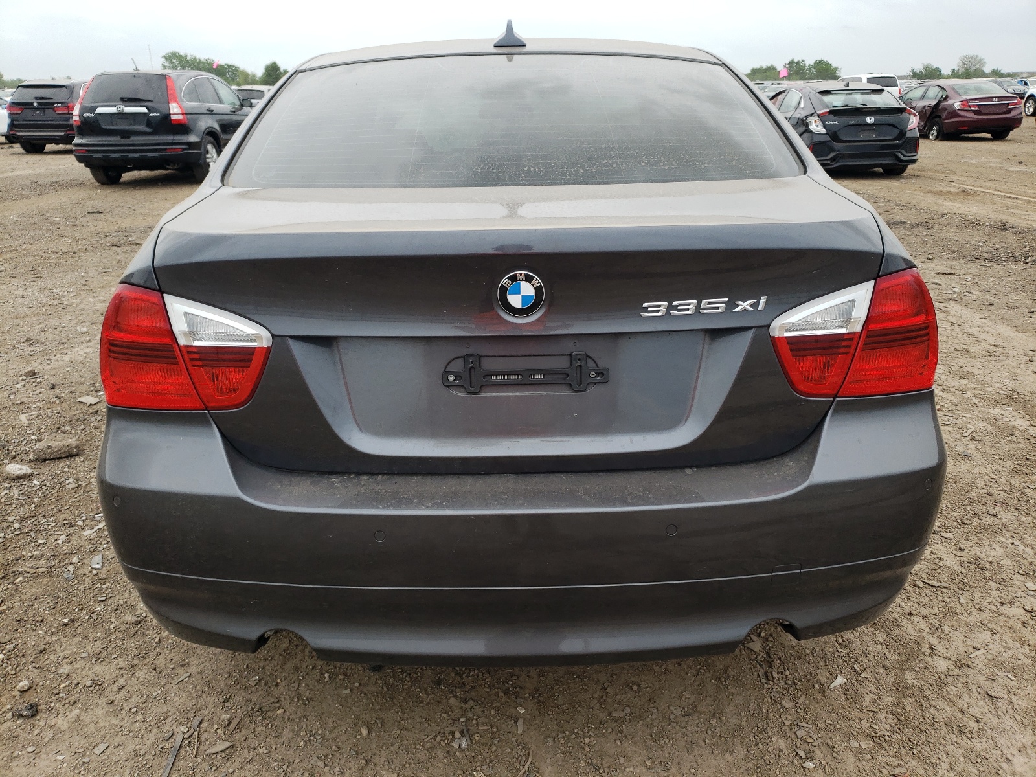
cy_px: 388
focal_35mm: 26
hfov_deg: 67.3
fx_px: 778
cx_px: 518
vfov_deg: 53.1
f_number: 1.5
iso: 50
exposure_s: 1/1000
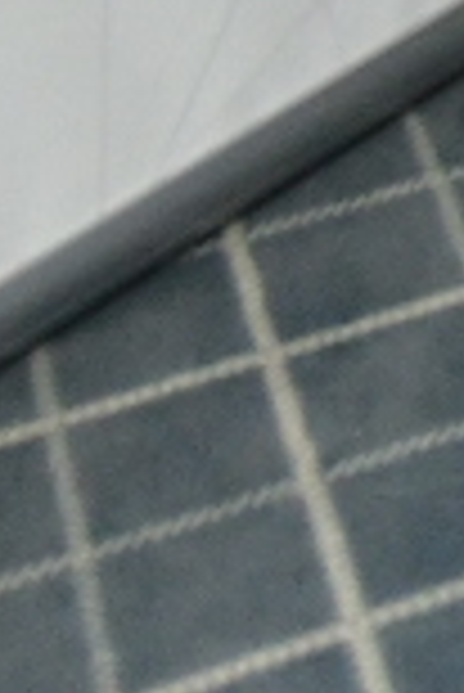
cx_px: 1455
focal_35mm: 147
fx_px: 2835
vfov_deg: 11.6
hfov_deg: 7.9
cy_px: -945
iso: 1100
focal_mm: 14
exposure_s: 1/400
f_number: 2.8
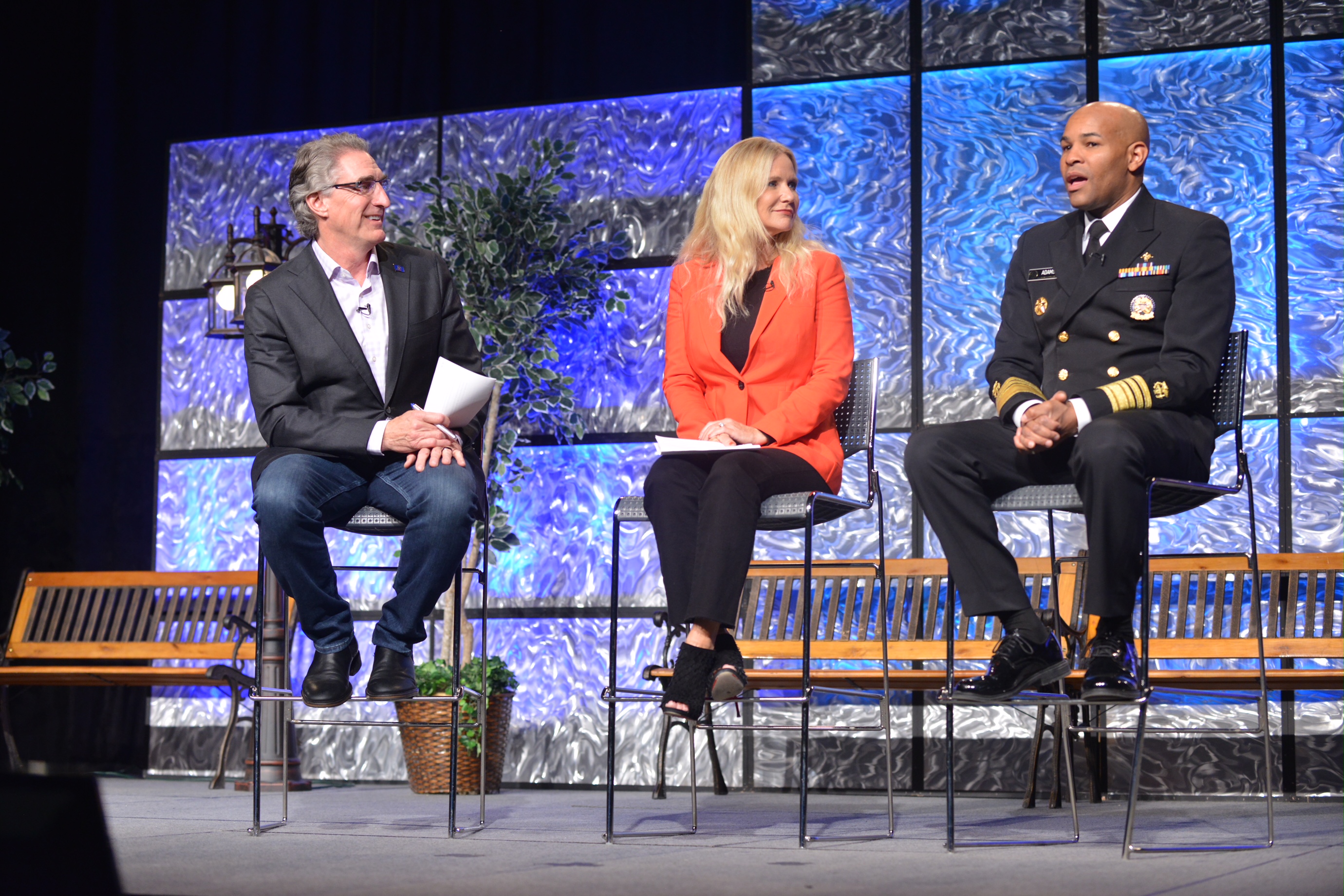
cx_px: 672
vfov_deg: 19.5
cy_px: 448
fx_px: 2613
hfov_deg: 28.8
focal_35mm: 70
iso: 1250
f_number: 3.2
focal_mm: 70
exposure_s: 1/320
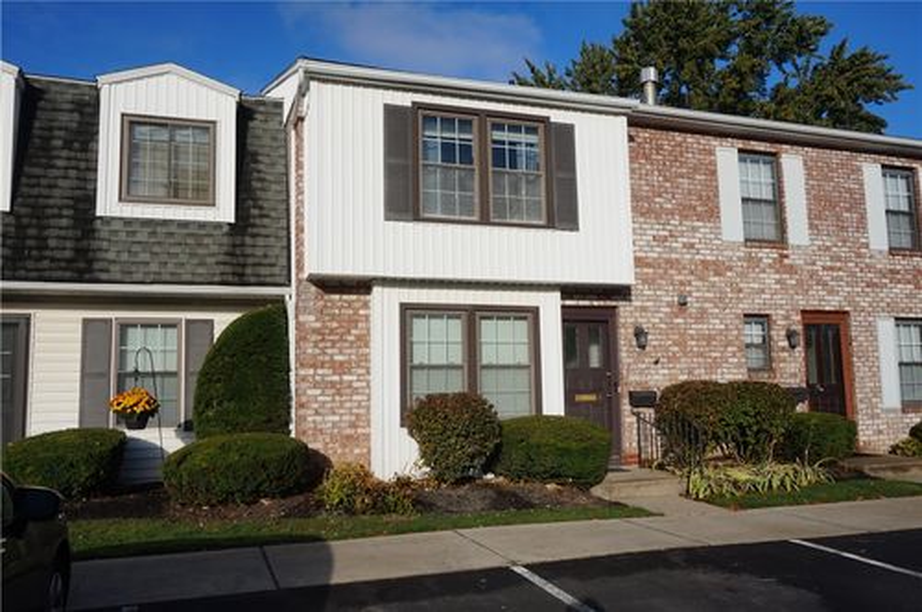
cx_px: 461
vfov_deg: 43.5
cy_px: 306
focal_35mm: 30
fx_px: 767
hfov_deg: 62.0
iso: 100
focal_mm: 20
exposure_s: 1/125
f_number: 14
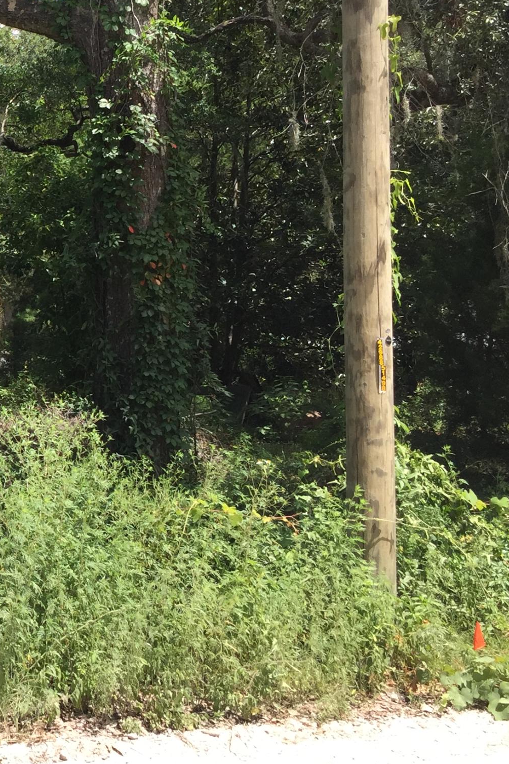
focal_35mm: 60
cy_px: 322
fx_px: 1273
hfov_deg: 19.7
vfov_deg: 33.3
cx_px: -247
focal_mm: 4.15
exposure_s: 1/842
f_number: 2.2
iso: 32
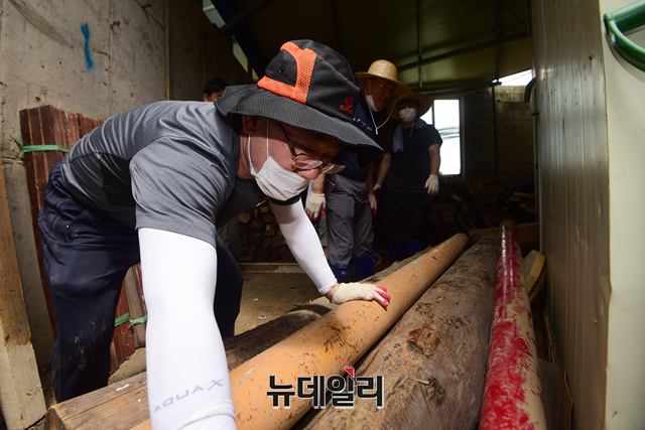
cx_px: 322
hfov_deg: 96.7
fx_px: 287
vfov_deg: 73.8
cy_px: 215
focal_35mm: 16
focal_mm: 16
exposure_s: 1/200
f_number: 6.3
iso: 250
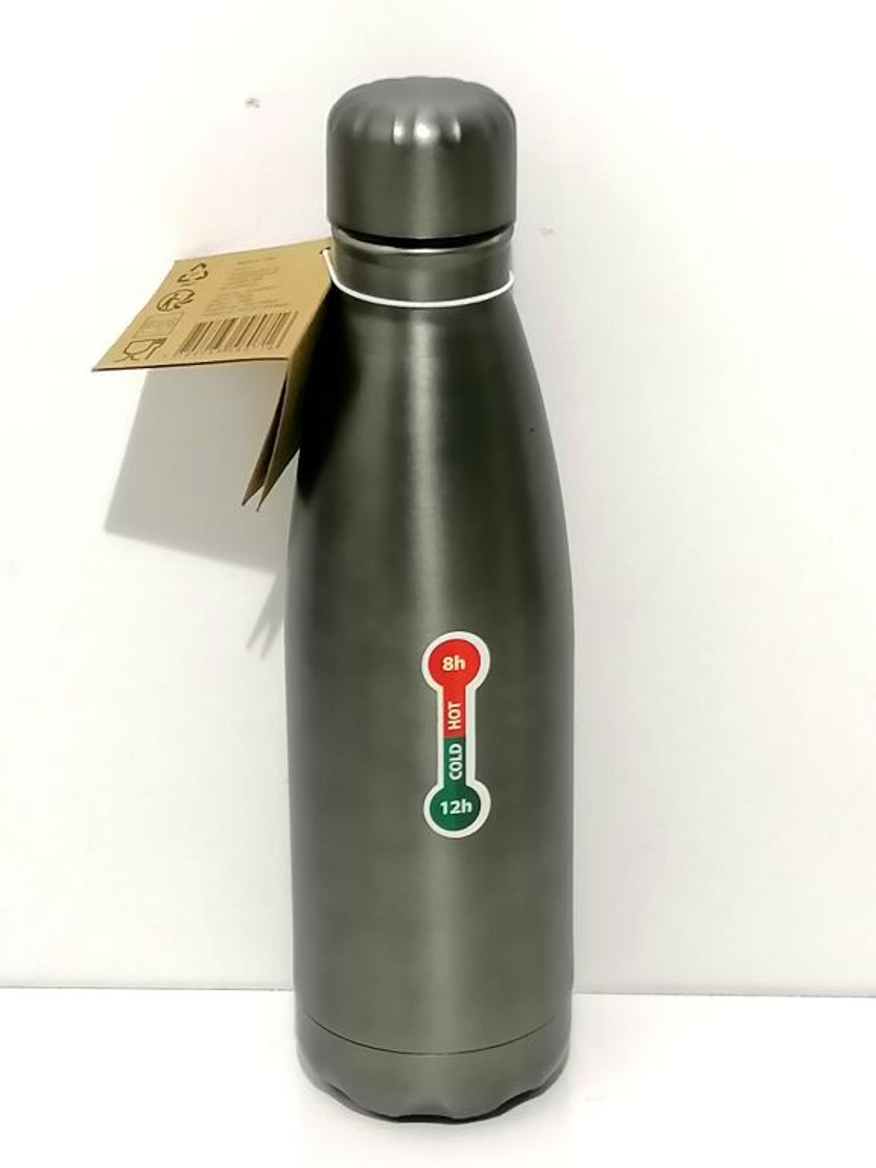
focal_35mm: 92
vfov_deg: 21.3
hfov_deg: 16.1
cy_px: 584
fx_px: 3104
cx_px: 438
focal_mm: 4.75
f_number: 1.8
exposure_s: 1/50
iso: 160
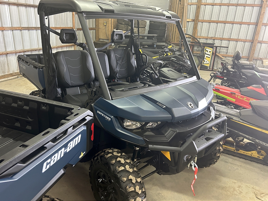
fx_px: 201
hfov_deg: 67.3
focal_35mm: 26
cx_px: 134
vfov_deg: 53.1
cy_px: 100
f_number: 1.5
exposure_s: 1/60
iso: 320
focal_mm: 5.7
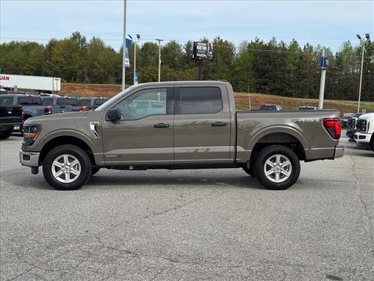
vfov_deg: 30.3
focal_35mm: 48
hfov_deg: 39.7
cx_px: 187
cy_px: 140
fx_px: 519
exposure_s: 1/2833
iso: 64
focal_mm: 6.76
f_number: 1.78
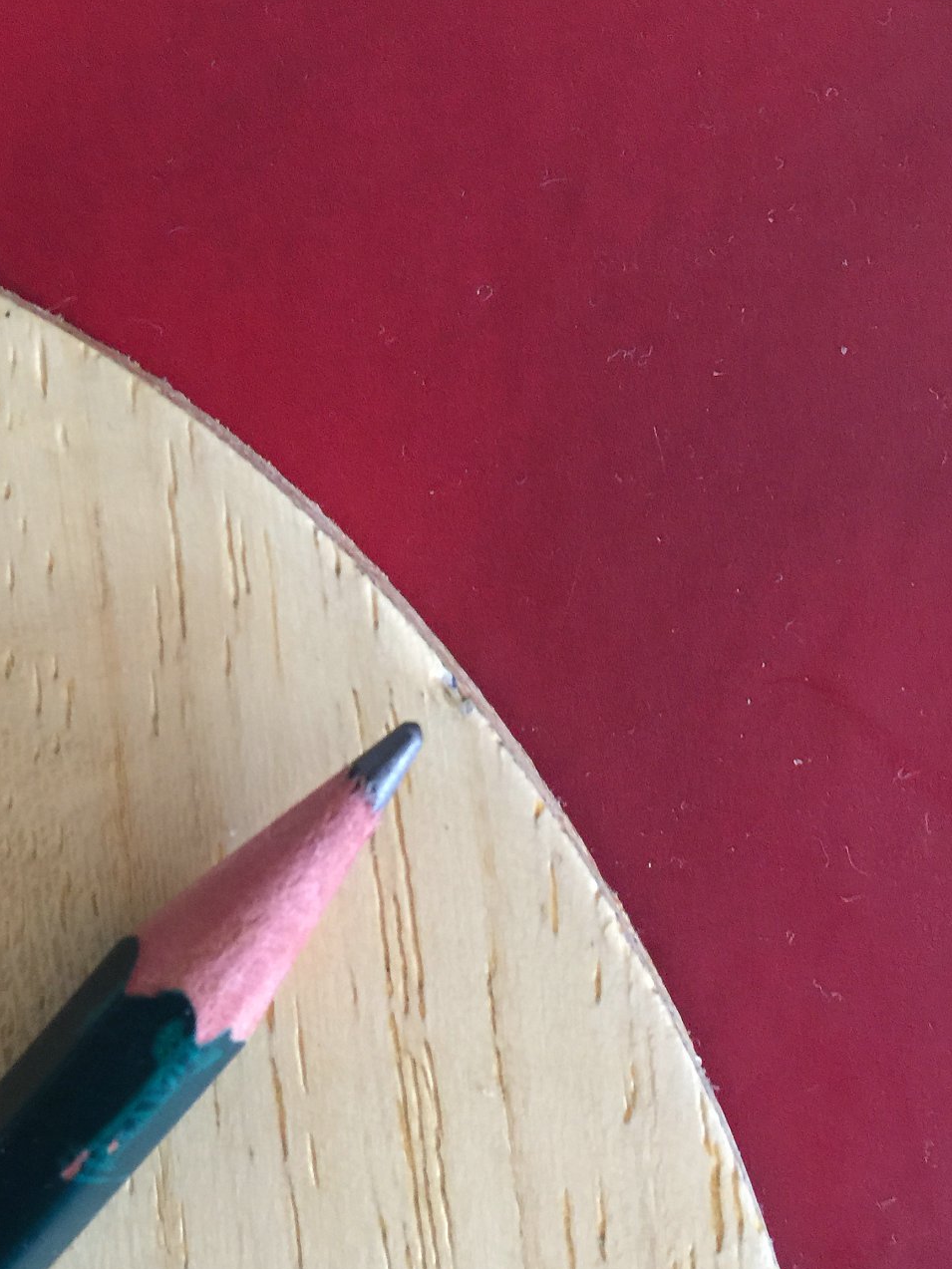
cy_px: 617
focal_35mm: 41
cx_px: 351
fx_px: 1503
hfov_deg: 34.9
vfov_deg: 45.8
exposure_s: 1/4
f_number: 2.2
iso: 64
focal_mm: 4.15
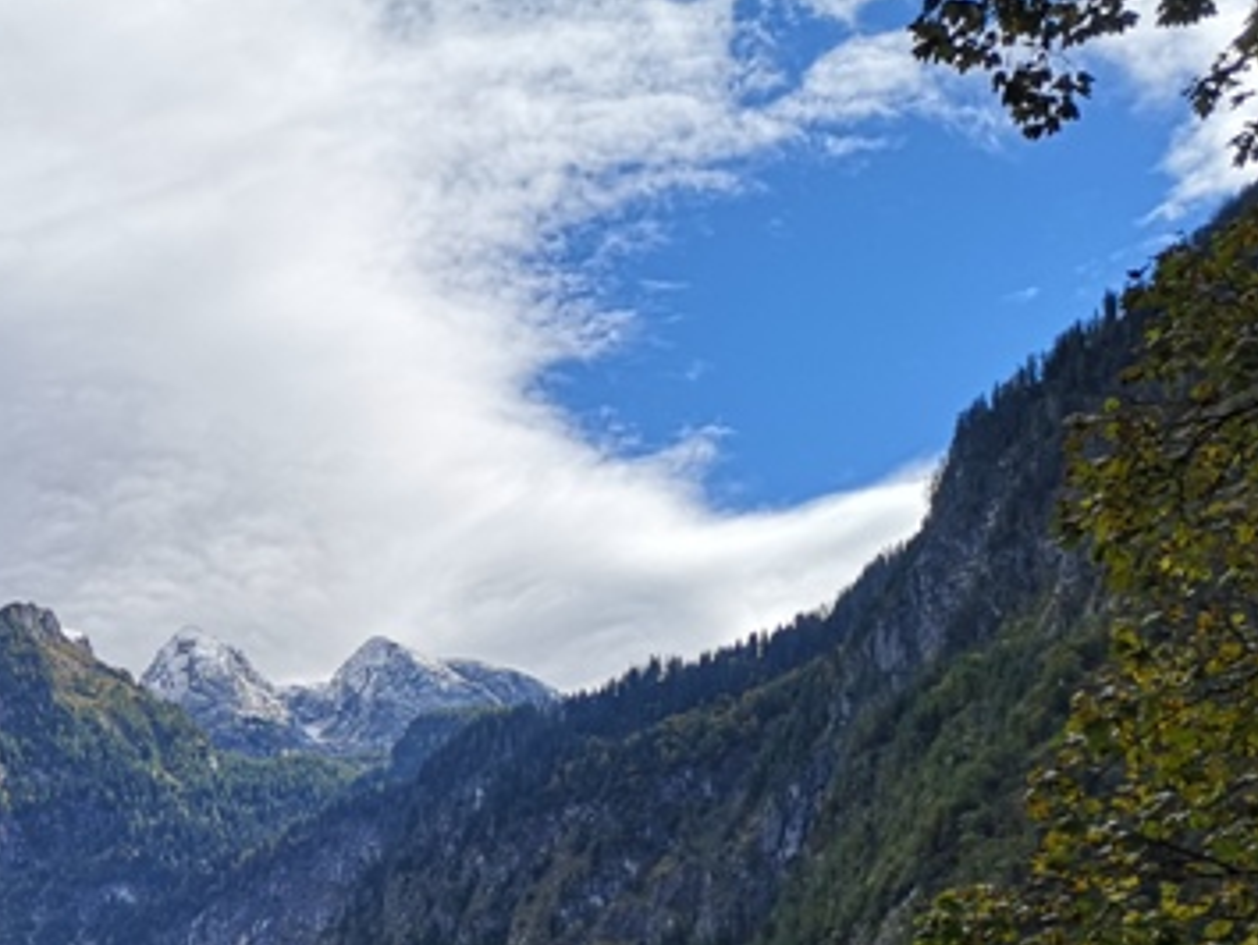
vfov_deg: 22.6
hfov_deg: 29.2
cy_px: 1048
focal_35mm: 61
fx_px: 2218
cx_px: -53
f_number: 1.8
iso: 50
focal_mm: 3.95
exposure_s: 1/3571
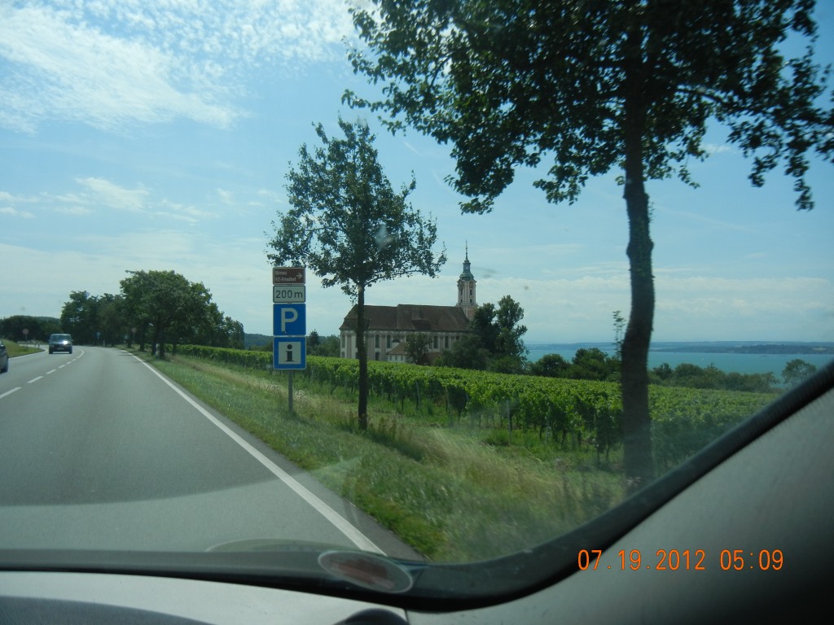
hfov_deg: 60.0
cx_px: 417
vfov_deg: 46.8
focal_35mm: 30
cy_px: 312
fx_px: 723
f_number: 7
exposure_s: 1/600
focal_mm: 5.4
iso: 160
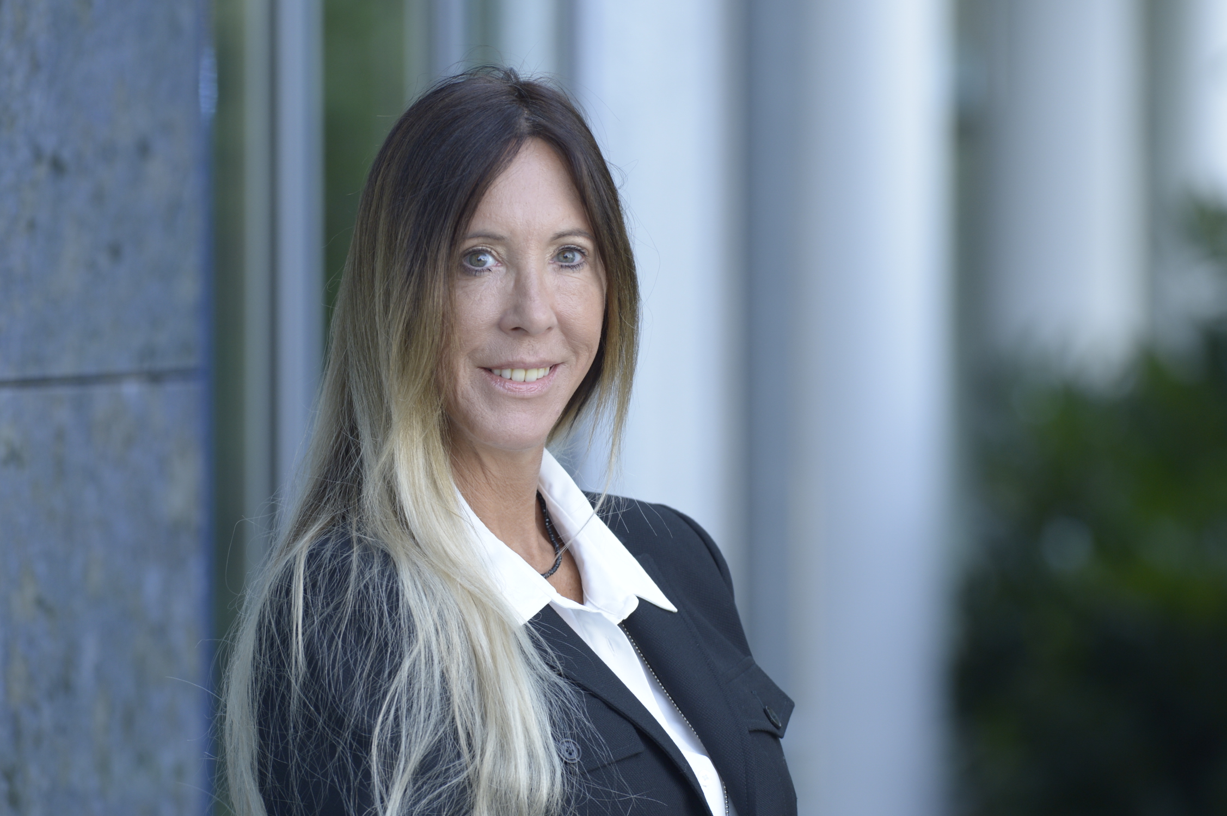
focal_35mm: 328
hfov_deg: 6.3
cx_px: 610
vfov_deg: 4.2
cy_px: 400
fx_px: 11172
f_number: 7.1
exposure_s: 1/250
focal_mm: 300
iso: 640
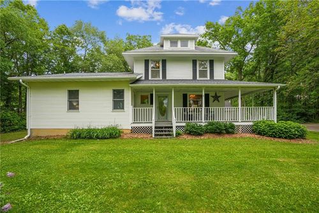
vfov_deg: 73.7
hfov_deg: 96.8
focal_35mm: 16
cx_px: 160
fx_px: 142
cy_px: 106
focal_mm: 16
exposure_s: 1/200
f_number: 8
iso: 400
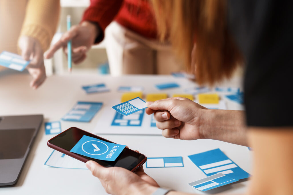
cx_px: 146
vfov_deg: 27.0
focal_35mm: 50
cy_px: 98
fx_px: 407
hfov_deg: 39.6
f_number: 2.8
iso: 200
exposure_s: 1/250
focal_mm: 50
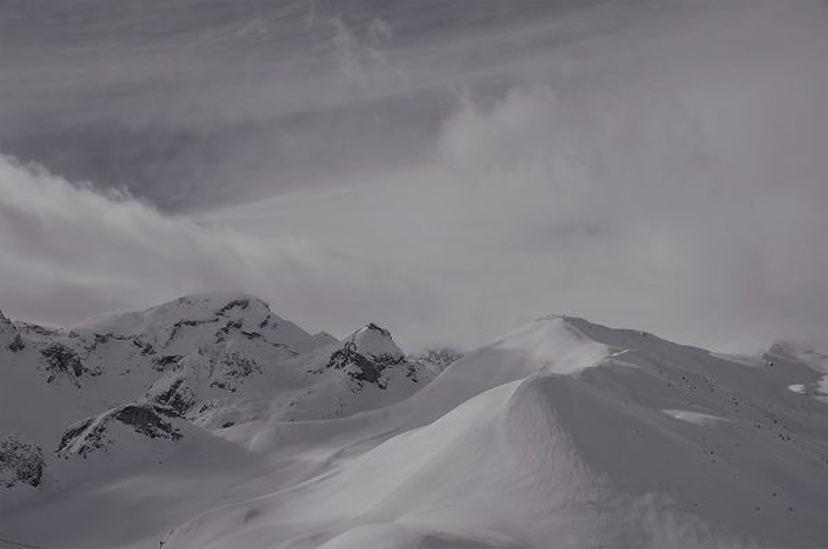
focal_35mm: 31
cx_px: 414
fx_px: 712
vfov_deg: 42.2
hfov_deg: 60.4
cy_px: 274
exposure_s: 1/500
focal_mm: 21
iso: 200
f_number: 8
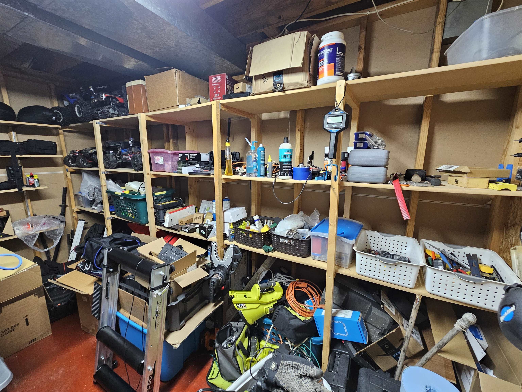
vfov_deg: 89.9
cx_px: 261
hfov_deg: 106.2
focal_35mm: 13
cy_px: 196
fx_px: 196
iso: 400
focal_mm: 2.2
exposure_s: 1/30
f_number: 2.2
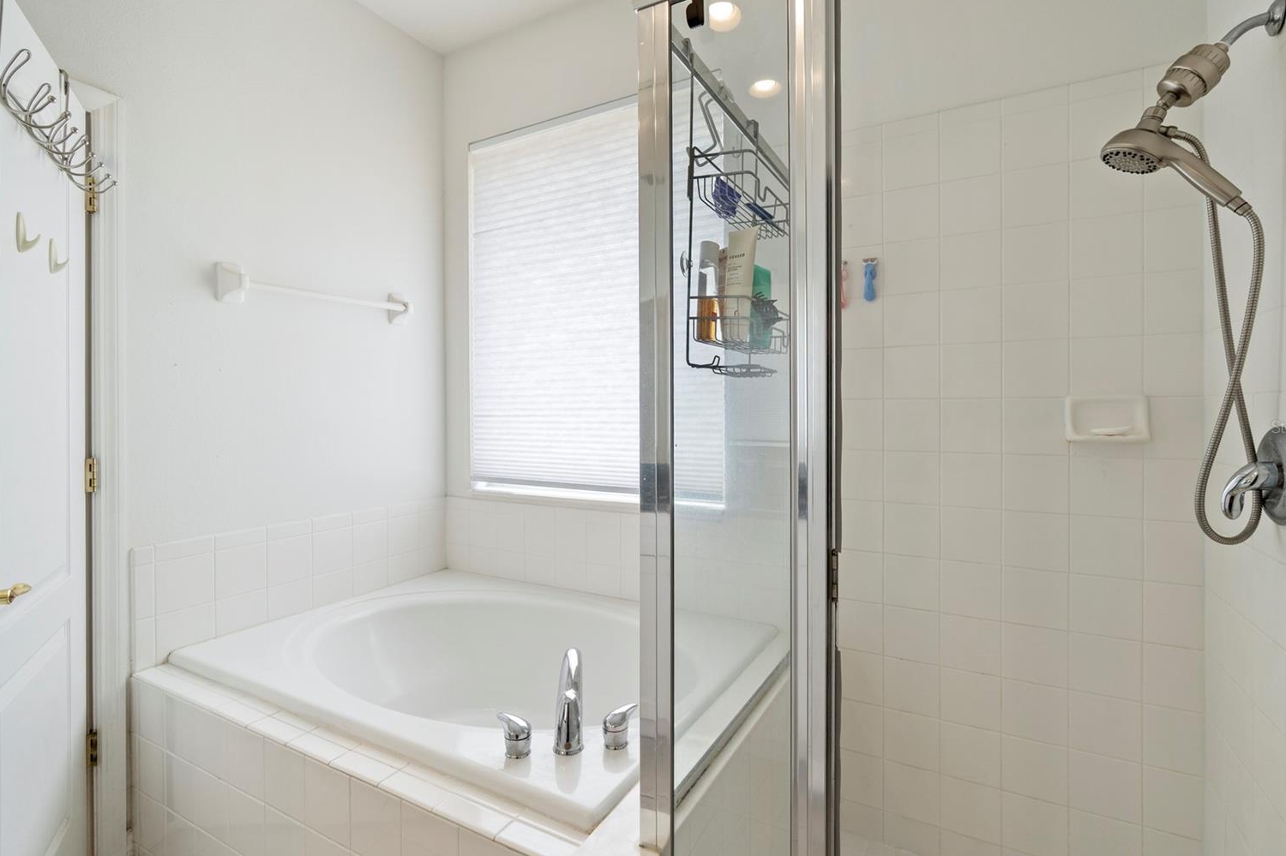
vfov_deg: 73.7
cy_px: 427
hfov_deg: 96.7
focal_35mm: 16
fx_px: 571
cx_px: 662
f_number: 7.1
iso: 100
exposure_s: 1/5
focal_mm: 10
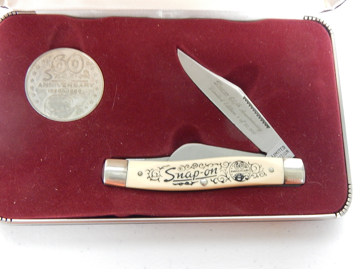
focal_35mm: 54
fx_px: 560
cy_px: 134
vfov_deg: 27.0
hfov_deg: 35.5
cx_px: 180
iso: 560
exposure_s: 1/8
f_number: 3.8
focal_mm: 9.7
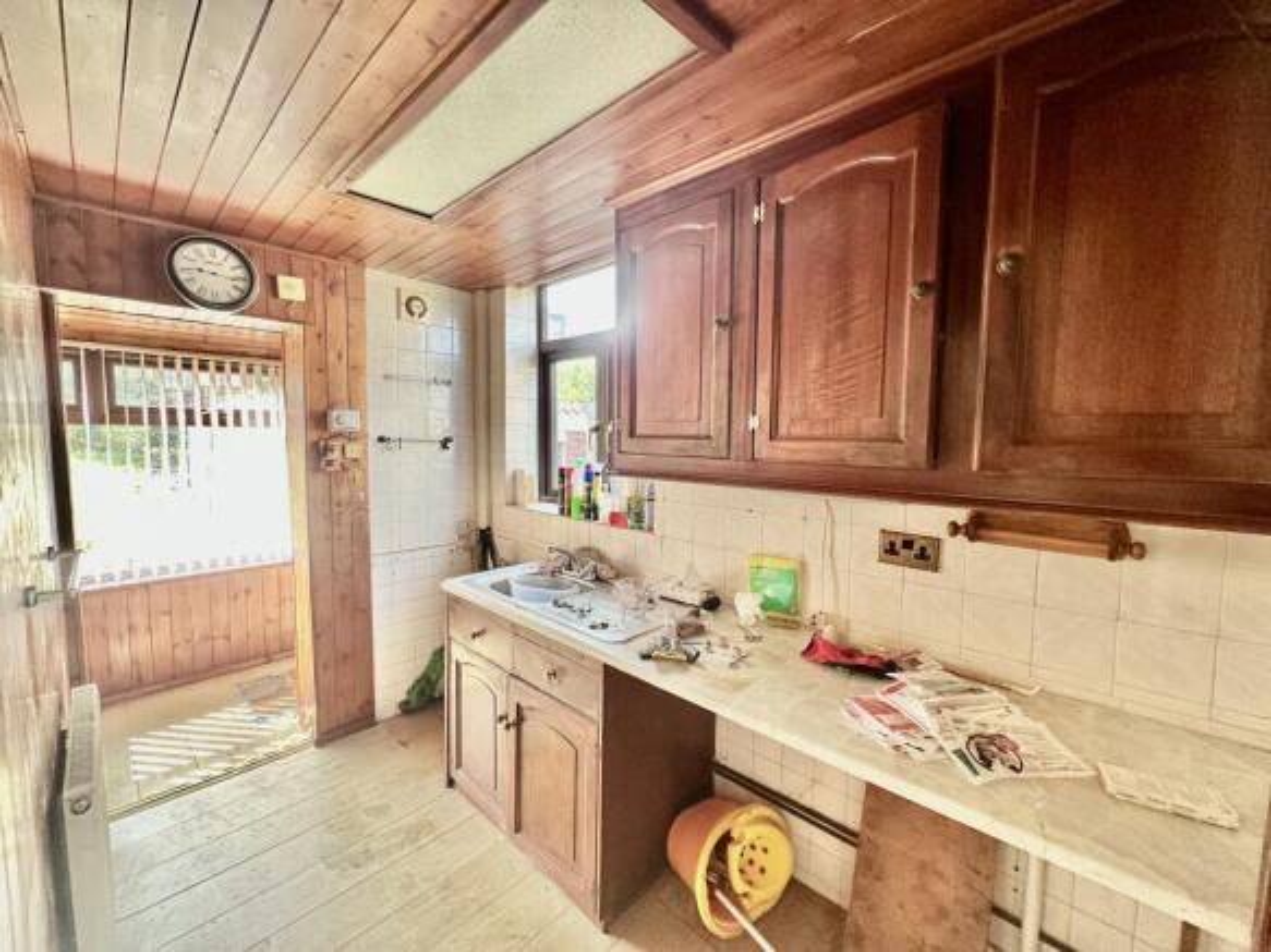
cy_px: 476
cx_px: 636
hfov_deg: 102.1
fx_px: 514
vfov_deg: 85.7
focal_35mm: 14
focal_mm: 2.22
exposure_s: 1/99
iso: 160
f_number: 2.2
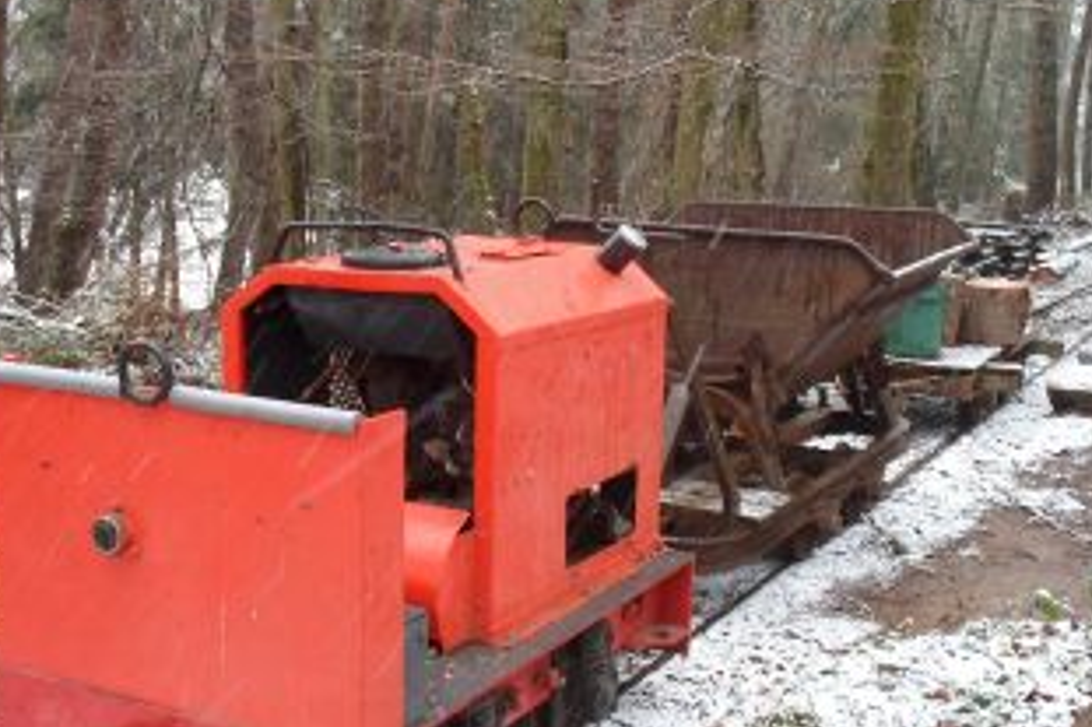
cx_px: 632
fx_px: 1395
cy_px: 392
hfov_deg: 42.6
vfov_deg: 29.2
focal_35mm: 46
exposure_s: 1/30
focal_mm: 4.5
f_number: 2.5
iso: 120
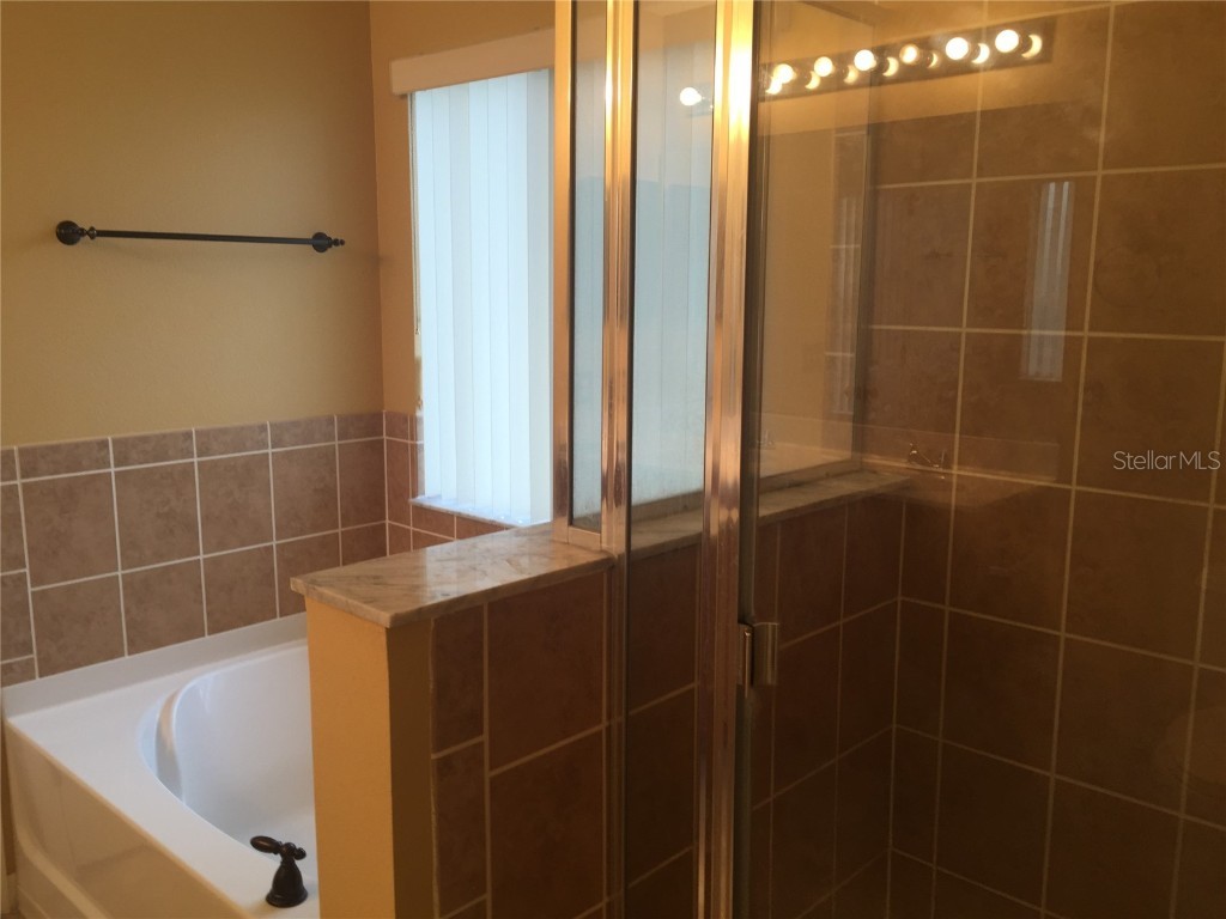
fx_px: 1027
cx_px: 613
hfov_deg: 61.7
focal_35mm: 29
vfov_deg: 48.2
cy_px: 460
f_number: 2.2
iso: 32
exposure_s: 1/60
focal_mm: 4.15
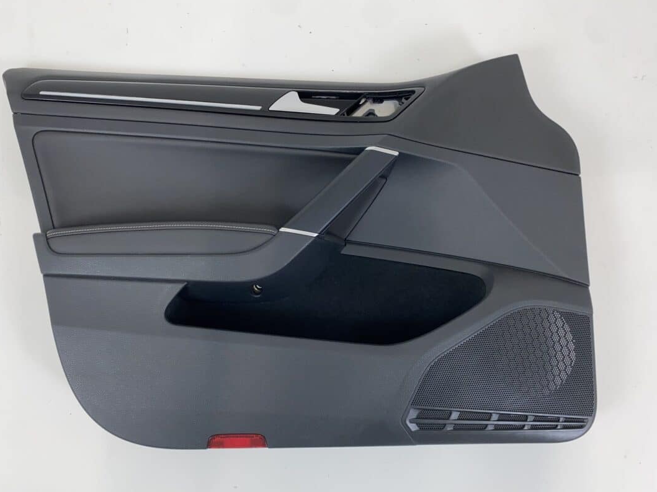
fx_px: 512
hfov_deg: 65.3
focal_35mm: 27
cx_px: 318
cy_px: 254
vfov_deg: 51.3
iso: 32
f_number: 1.8
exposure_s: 1/53
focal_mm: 4.25
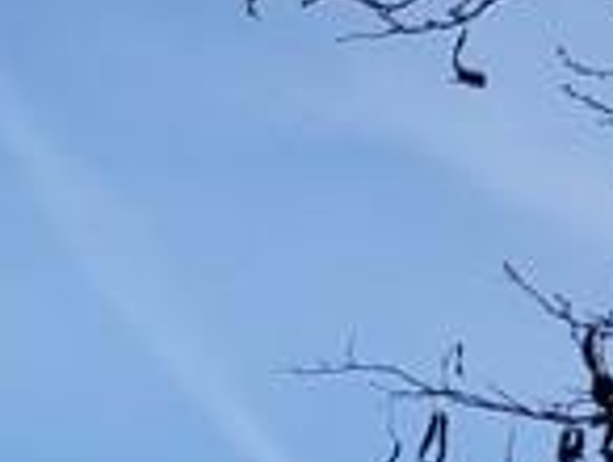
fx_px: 3228
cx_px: -1310
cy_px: 1466
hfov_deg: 8.7
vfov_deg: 7.1
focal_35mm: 182
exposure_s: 1/1505
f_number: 1.8
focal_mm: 5.4
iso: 40
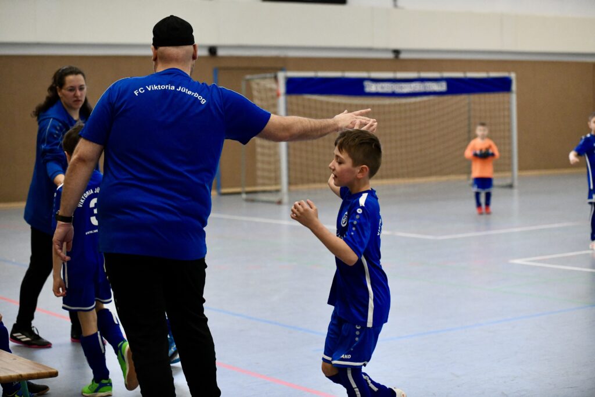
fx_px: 1157
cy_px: 198
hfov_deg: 28.8
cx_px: 298
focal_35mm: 70
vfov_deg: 19.5
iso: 8000
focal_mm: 70
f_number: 2.8
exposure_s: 1/1600
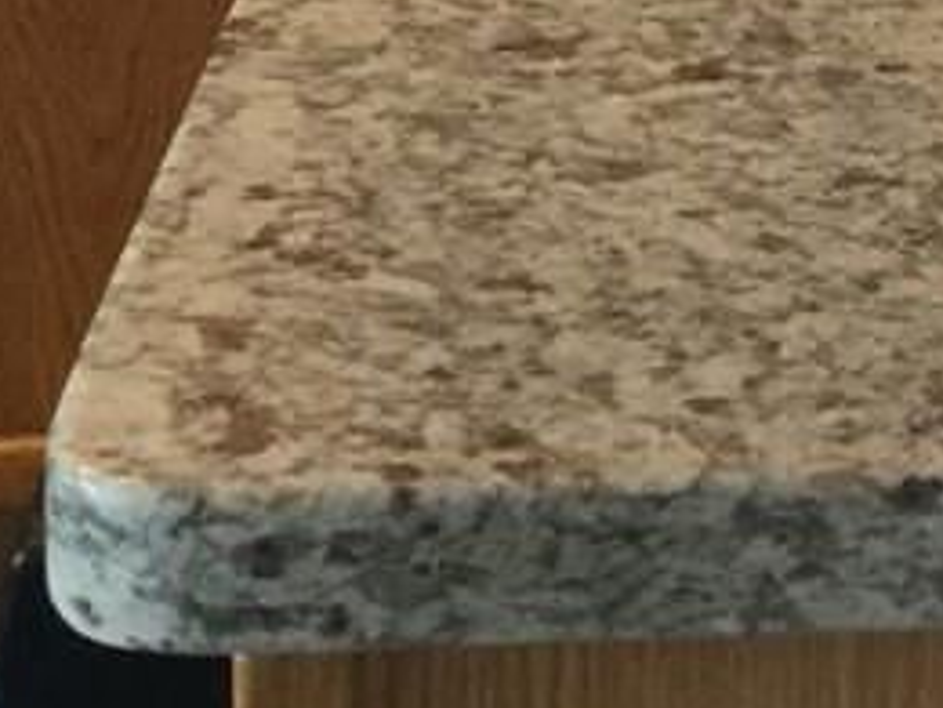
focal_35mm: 122
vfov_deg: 11.5
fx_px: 3323
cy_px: -443
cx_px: 1425
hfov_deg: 15.0
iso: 40
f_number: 2.4
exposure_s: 1/30
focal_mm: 3.3
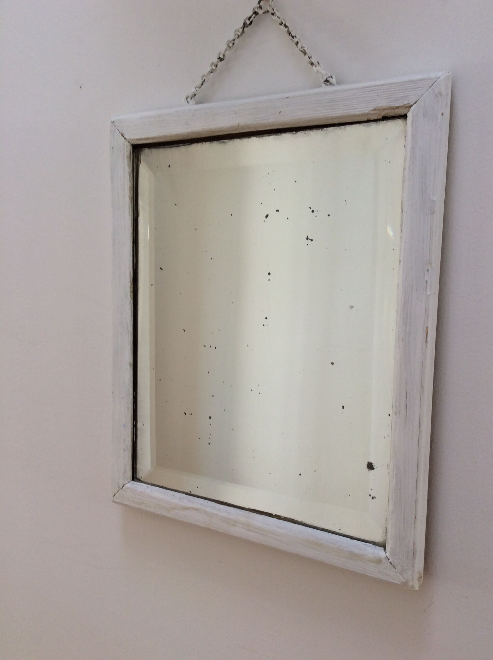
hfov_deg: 44.1
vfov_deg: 56.9
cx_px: 246
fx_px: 609
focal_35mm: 32
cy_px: 330
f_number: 2.4
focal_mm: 3.3
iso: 32
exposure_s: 1/25
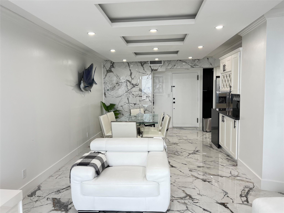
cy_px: 106
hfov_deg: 67.3
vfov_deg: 53.1
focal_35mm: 26
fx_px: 213
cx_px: 142
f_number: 1.5
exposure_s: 1/126
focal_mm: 5.7
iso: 64
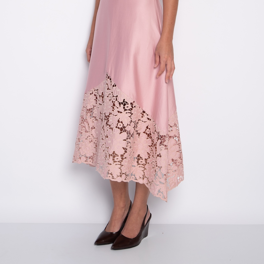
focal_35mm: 67
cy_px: 34
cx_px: 129
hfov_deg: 25.7
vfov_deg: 25.1
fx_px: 578
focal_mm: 45
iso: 200
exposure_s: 1/160
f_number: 5.6
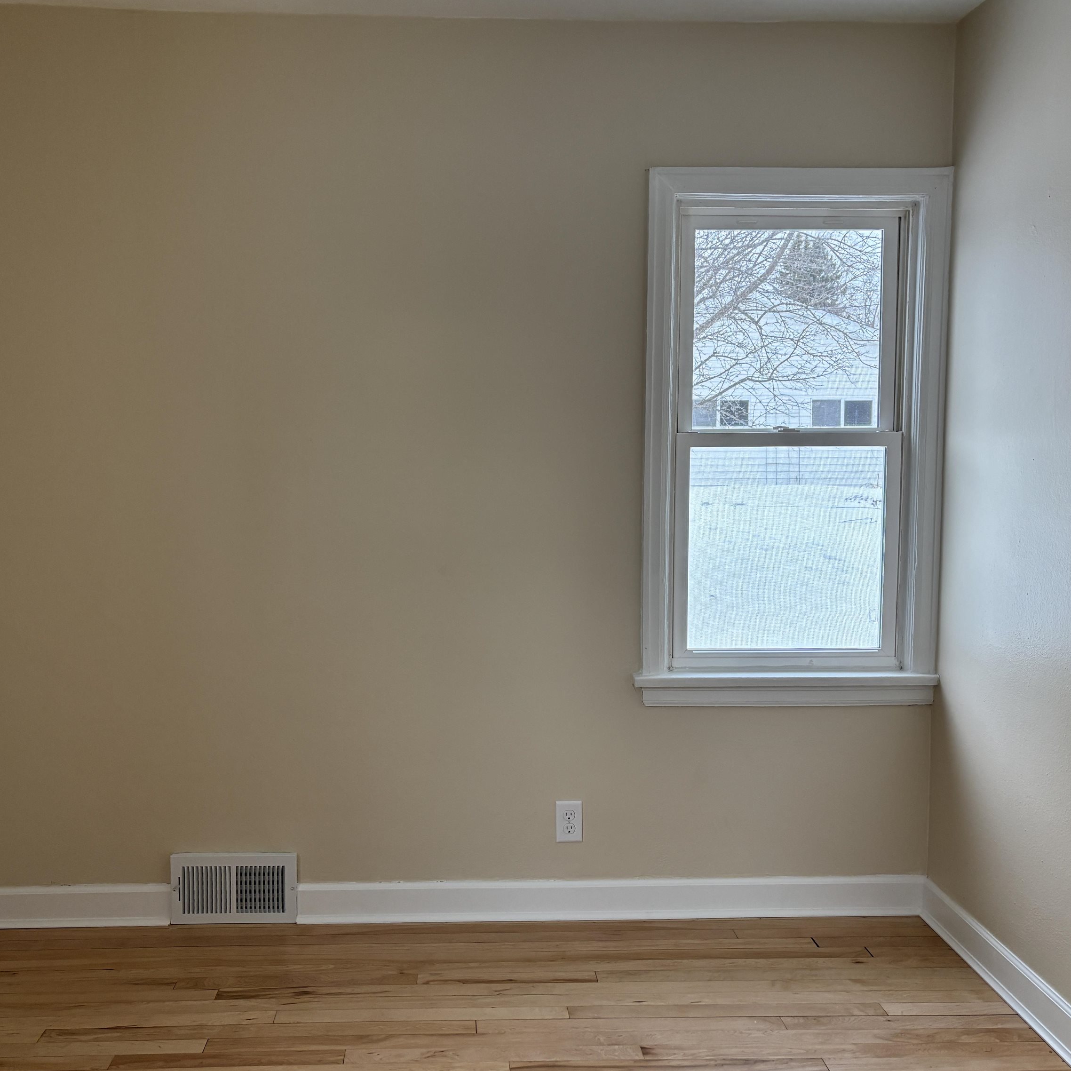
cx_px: 497
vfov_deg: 52.5
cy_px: 533
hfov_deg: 52.5
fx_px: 1085
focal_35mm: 31
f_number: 1.6
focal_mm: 5.96
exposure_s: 1/120
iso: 125
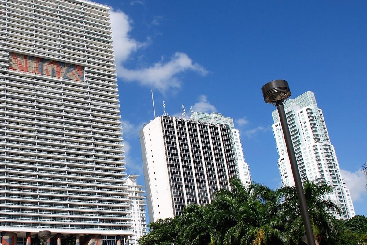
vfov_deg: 36.9
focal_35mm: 36
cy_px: 114
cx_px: 142
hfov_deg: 52.6
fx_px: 367
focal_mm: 18
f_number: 8
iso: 100
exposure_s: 1/250
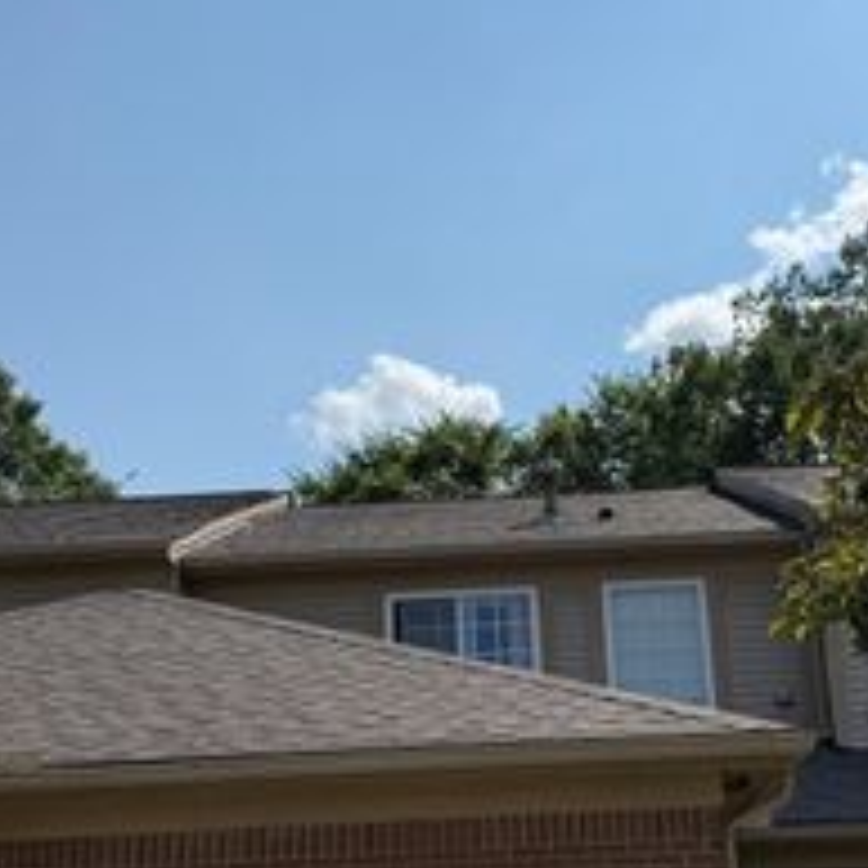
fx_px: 1560
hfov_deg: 31.0
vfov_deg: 31.0
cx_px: 526
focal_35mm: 55
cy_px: 515
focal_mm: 6.76
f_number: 1.78
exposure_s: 1/10309
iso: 80
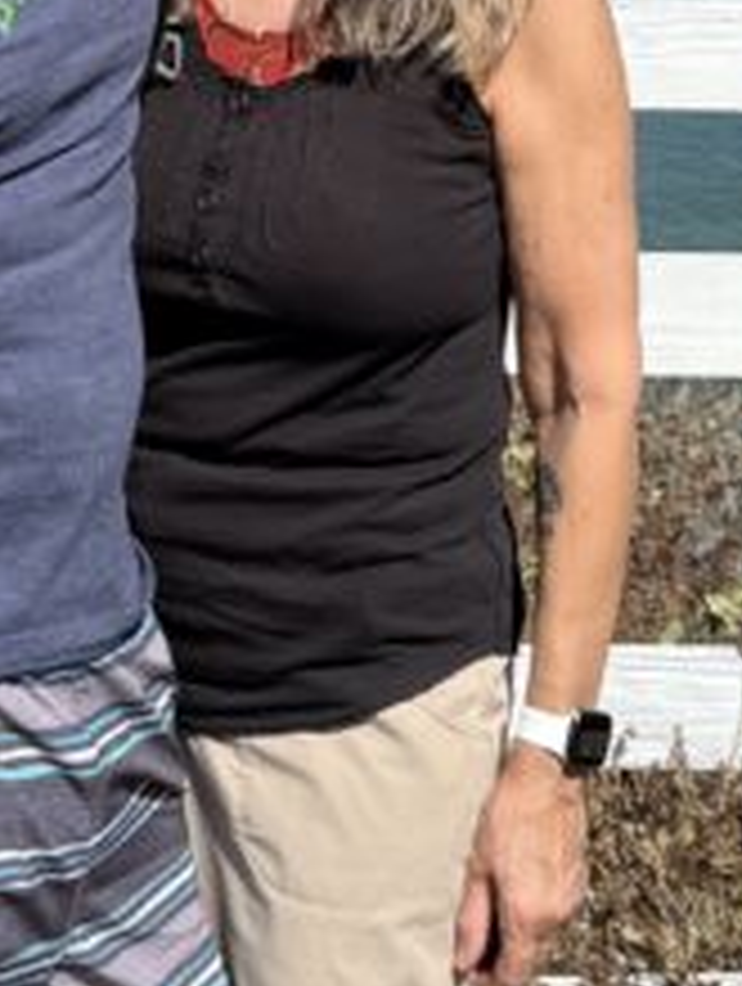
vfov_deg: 16.7
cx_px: 234
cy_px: -230
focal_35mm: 112
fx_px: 3192
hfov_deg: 13.2
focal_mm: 6.76
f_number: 1.78
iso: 80
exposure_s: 1/6711
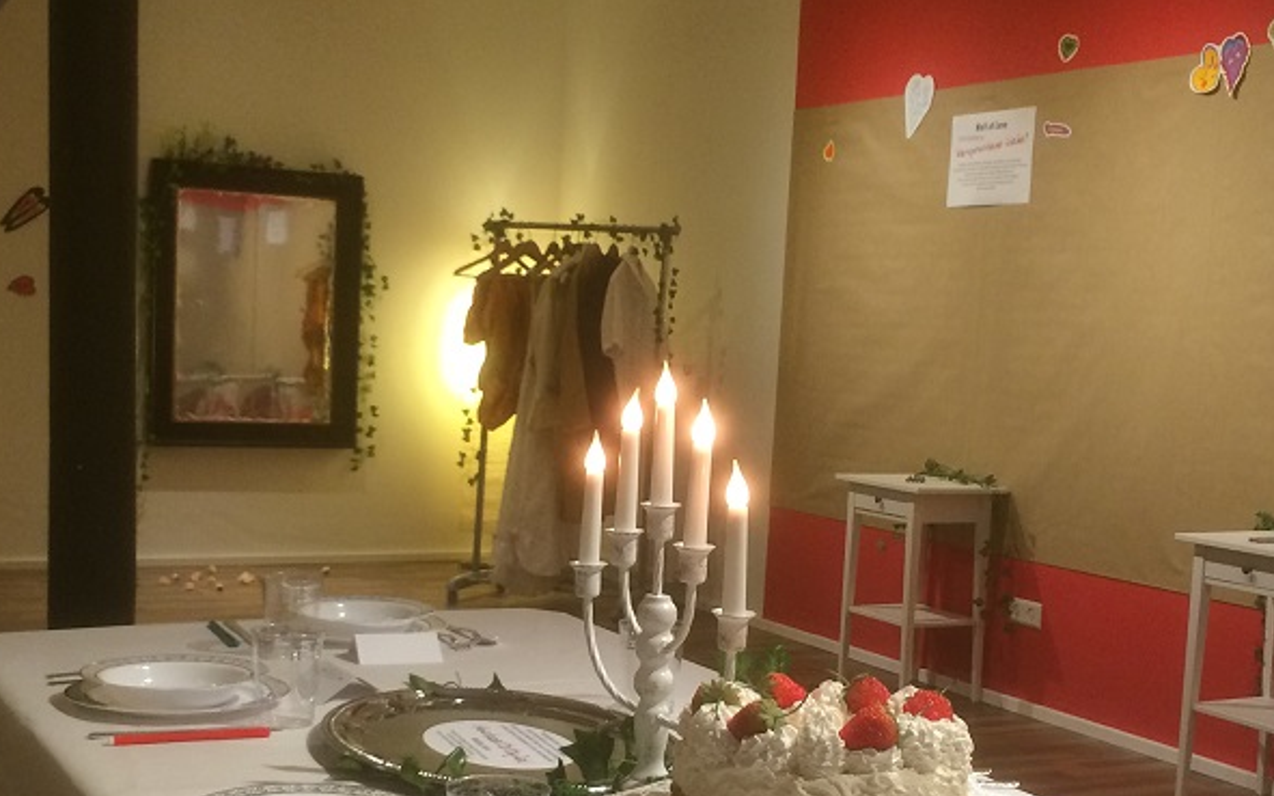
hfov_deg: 38.9
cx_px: 666
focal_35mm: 52
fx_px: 1805
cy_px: 524
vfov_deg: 24.7
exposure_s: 1/33
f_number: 2.2
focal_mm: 4.15
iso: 160
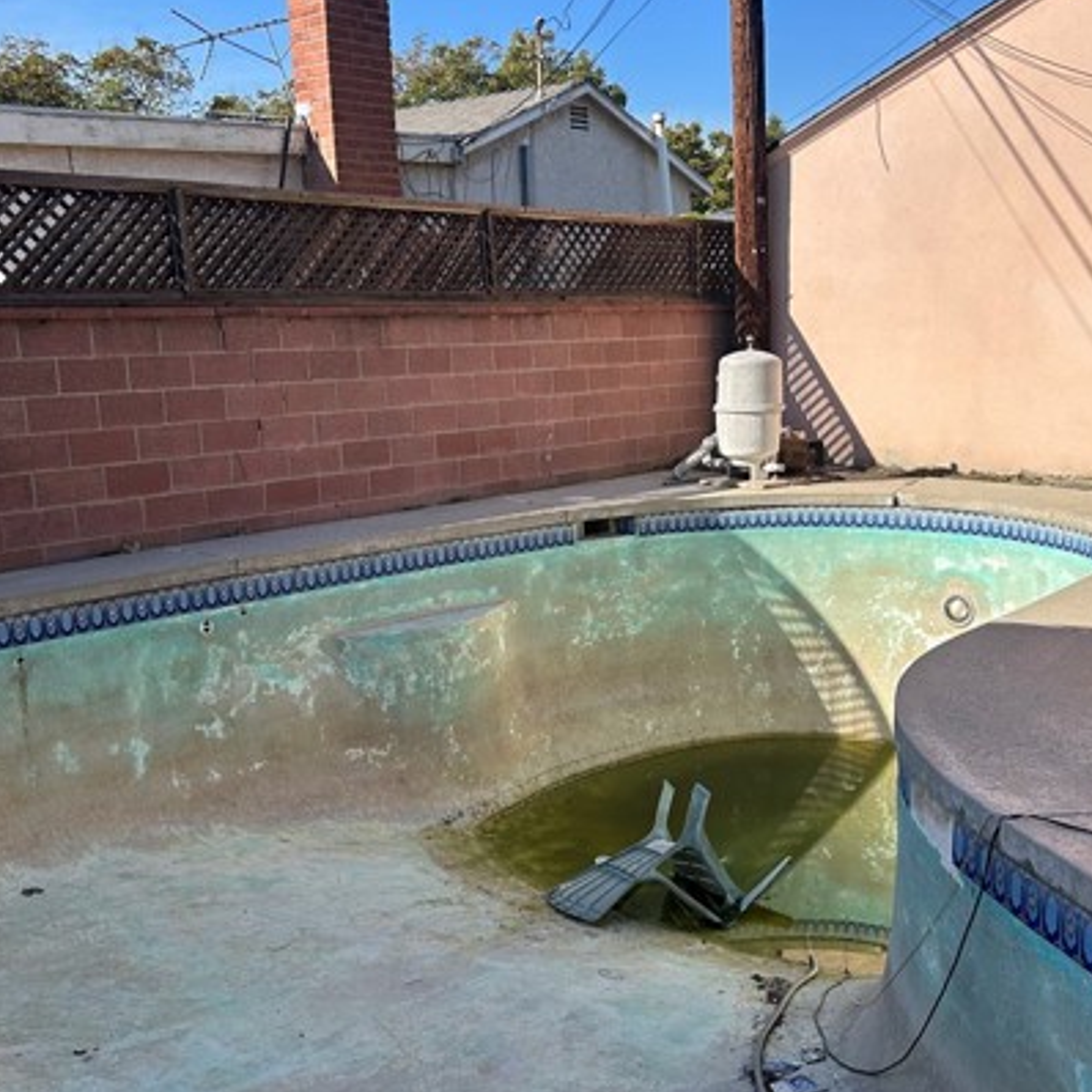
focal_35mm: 37
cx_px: 642
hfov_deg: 44.7
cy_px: 576
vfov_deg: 44.9
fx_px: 1321
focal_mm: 5.7
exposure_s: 1/3968
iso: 50
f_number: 1.5
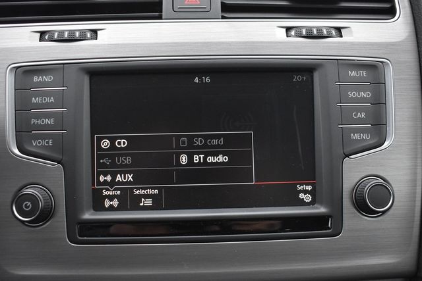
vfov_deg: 36.9
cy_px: 140
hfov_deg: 53.1
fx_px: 422
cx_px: 211
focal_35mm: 36
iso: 2200
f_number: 3.8
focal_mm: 24
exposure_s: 1/125
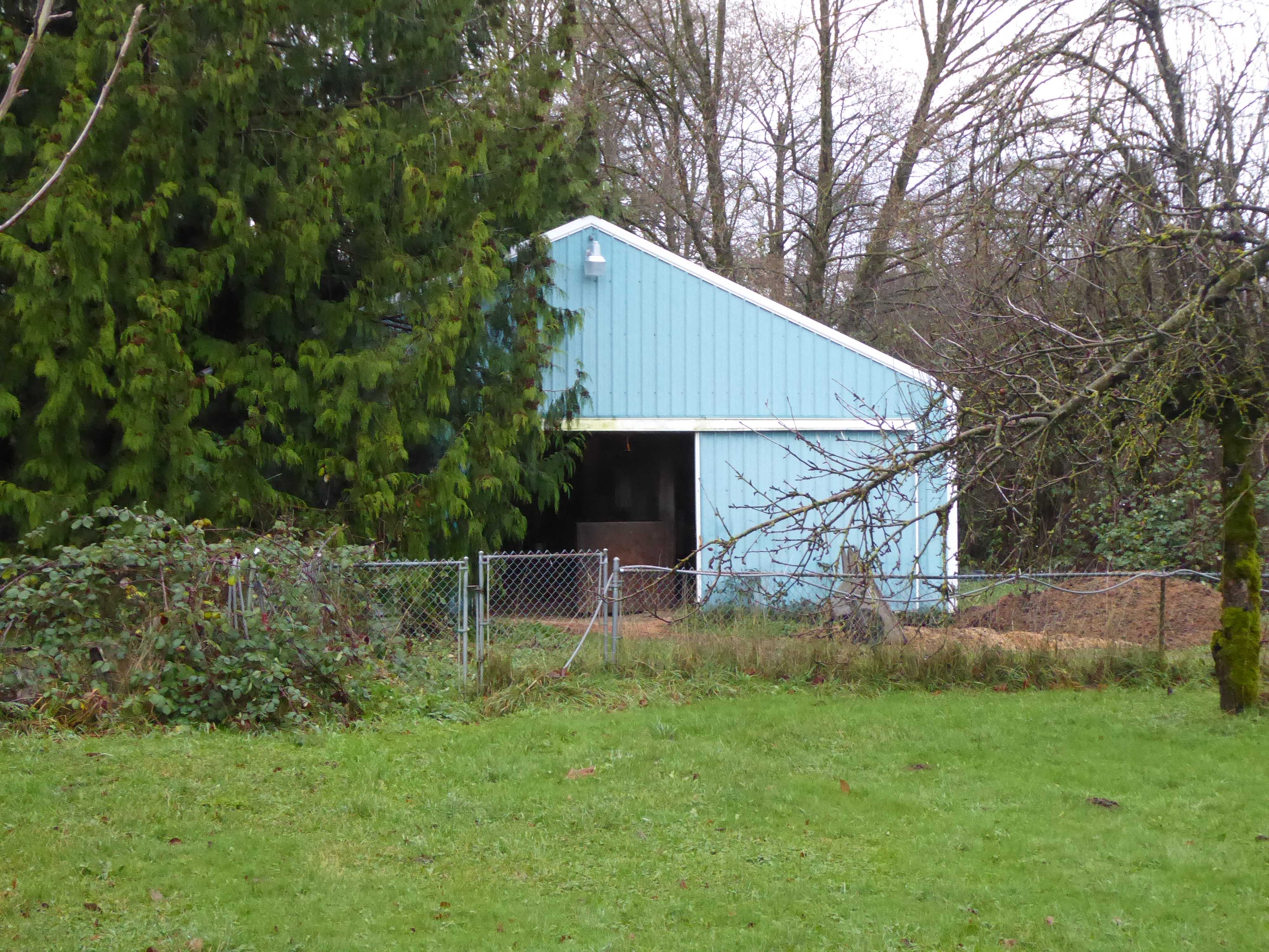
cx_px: 634
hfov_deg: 29.8
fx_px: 2383
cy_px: 476
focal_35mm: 65
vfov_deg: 22.6
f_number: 4.3
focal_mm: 10.9
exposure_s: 1/125
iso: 1000
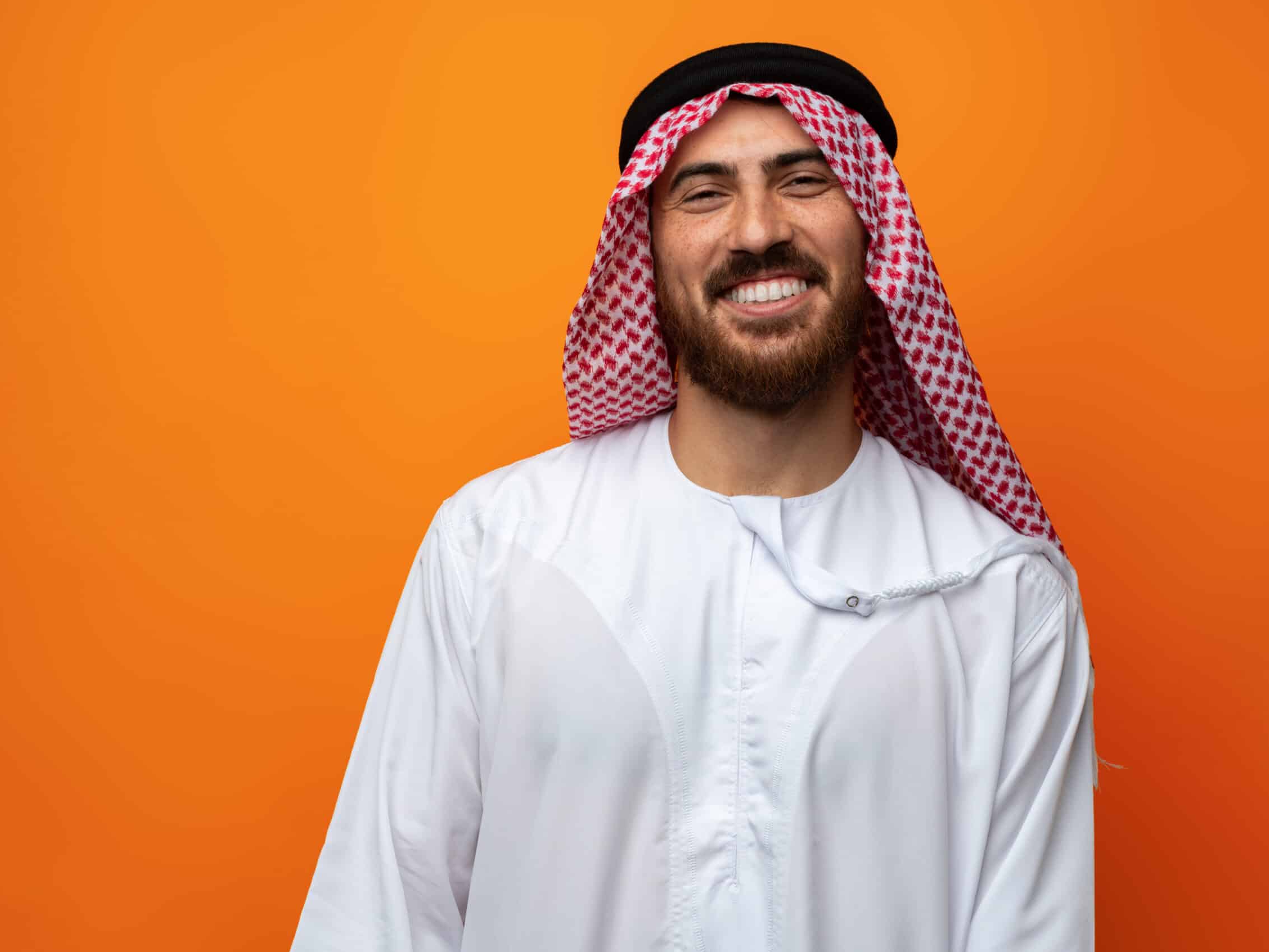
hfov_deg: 32.2
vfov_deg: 24.4
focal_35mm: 60
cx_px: 647
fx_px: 2200
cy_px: 475
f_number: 11
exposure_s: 1/160
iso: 100
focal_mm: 55
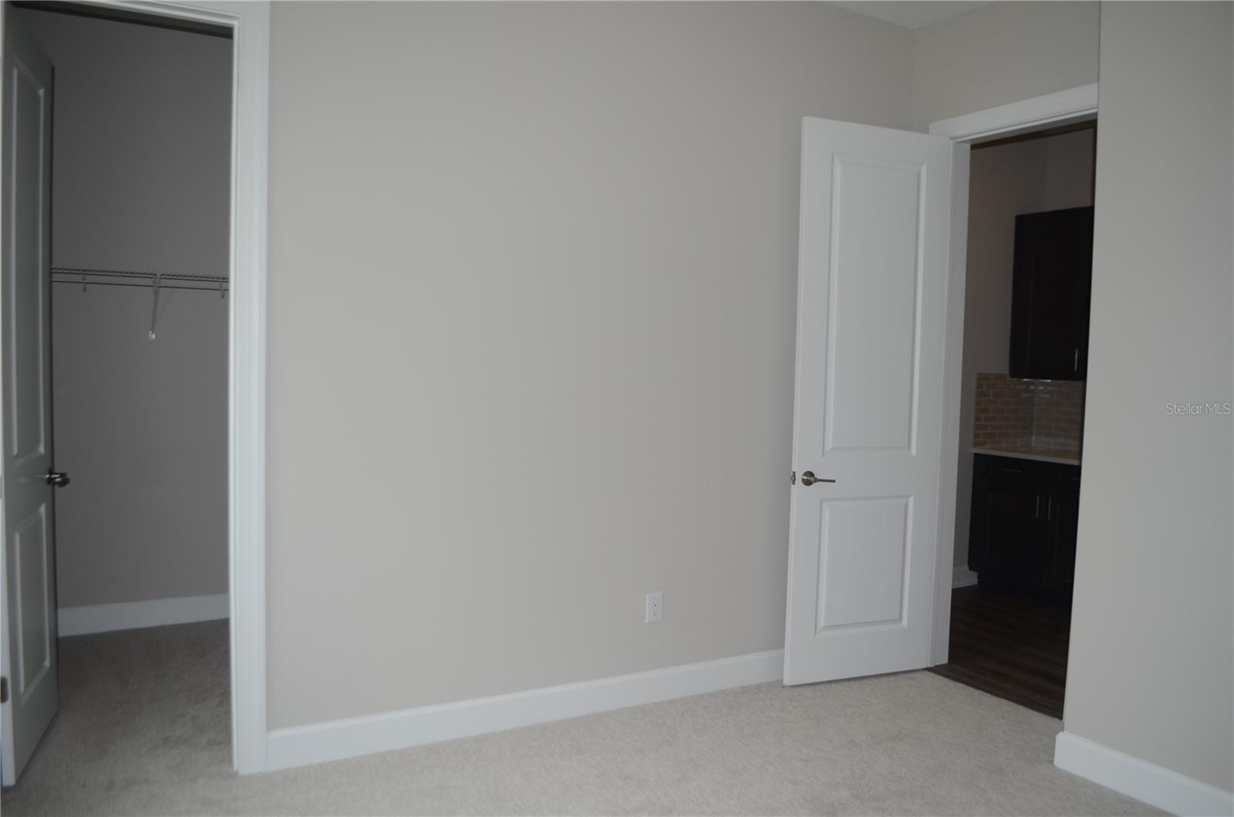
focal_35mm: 27
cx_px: 617
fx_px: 923
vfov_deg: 47.7
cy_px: 408
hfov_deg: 67.5
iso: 100
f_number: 3.5
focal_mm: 18
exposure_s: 1/100
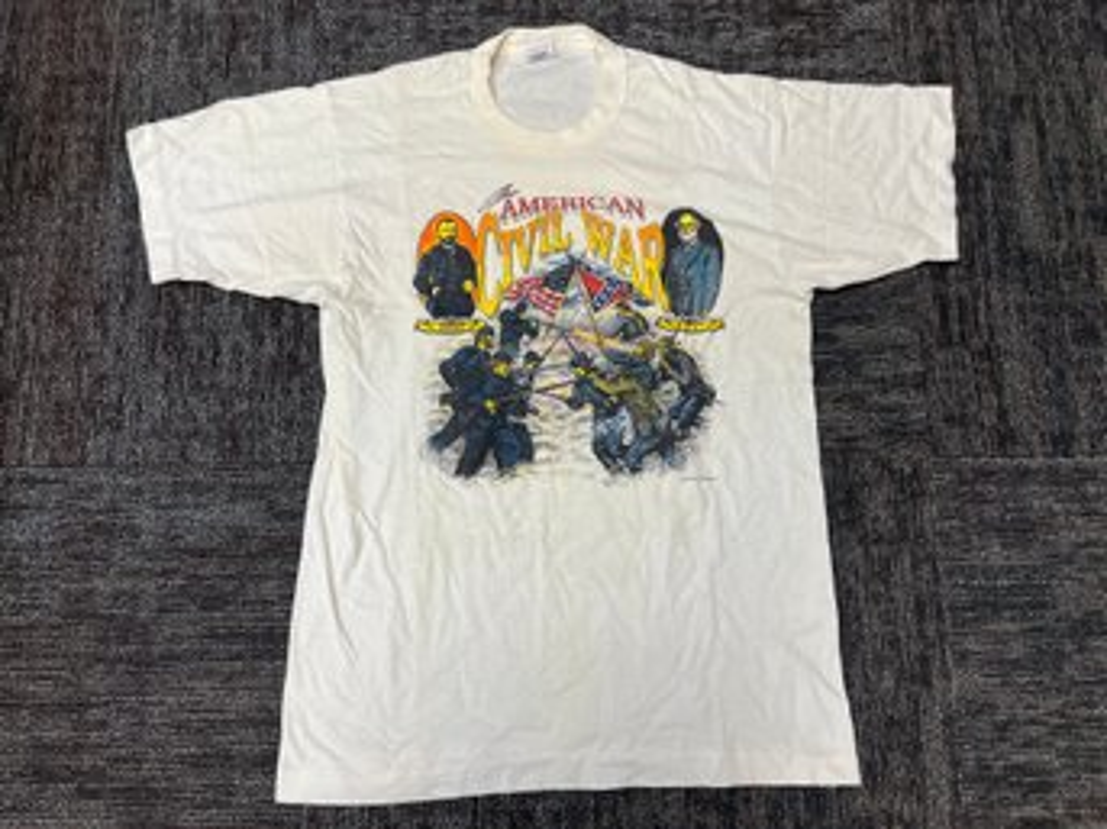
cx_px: 554
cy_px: 414
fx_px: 831
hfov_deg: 67.3
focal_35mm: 26
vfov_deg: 53.0
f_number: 1.5
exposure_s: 1/120
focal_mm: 5.7
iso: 100
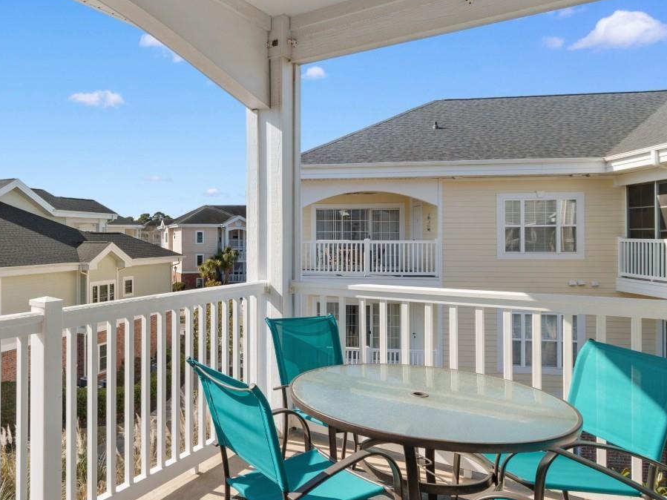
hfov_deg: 62.3
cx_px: 145
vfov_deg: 53.0
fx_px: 501
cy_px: 240
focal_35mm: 26
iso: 100
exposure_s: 1/400
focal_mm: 10
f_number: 10
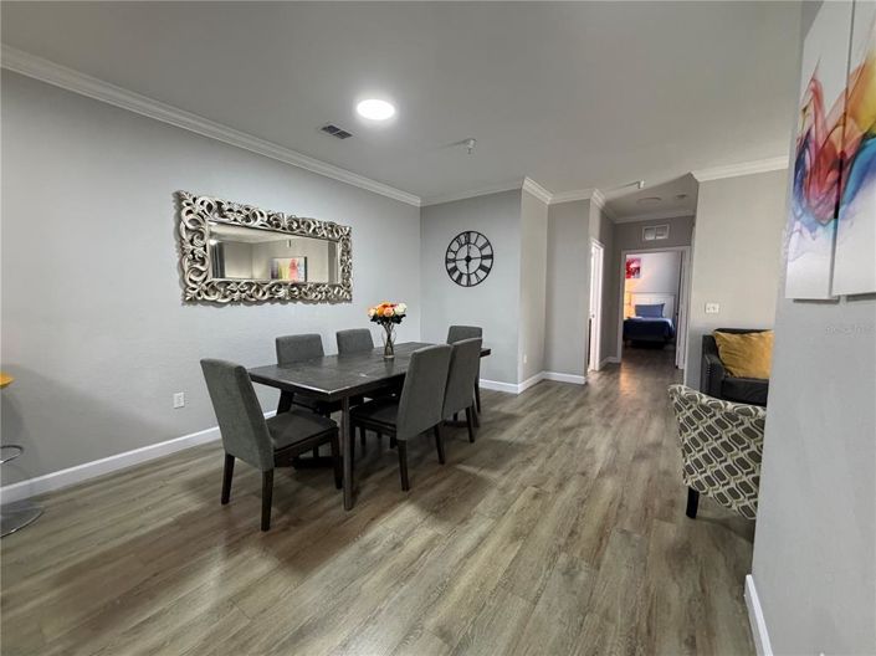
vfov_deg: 85.6
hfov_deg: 102.1
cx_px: 438
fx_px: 354
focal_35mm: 14
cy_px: 328
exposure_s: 1/60
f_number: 2.2
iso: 400
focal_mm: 2.22
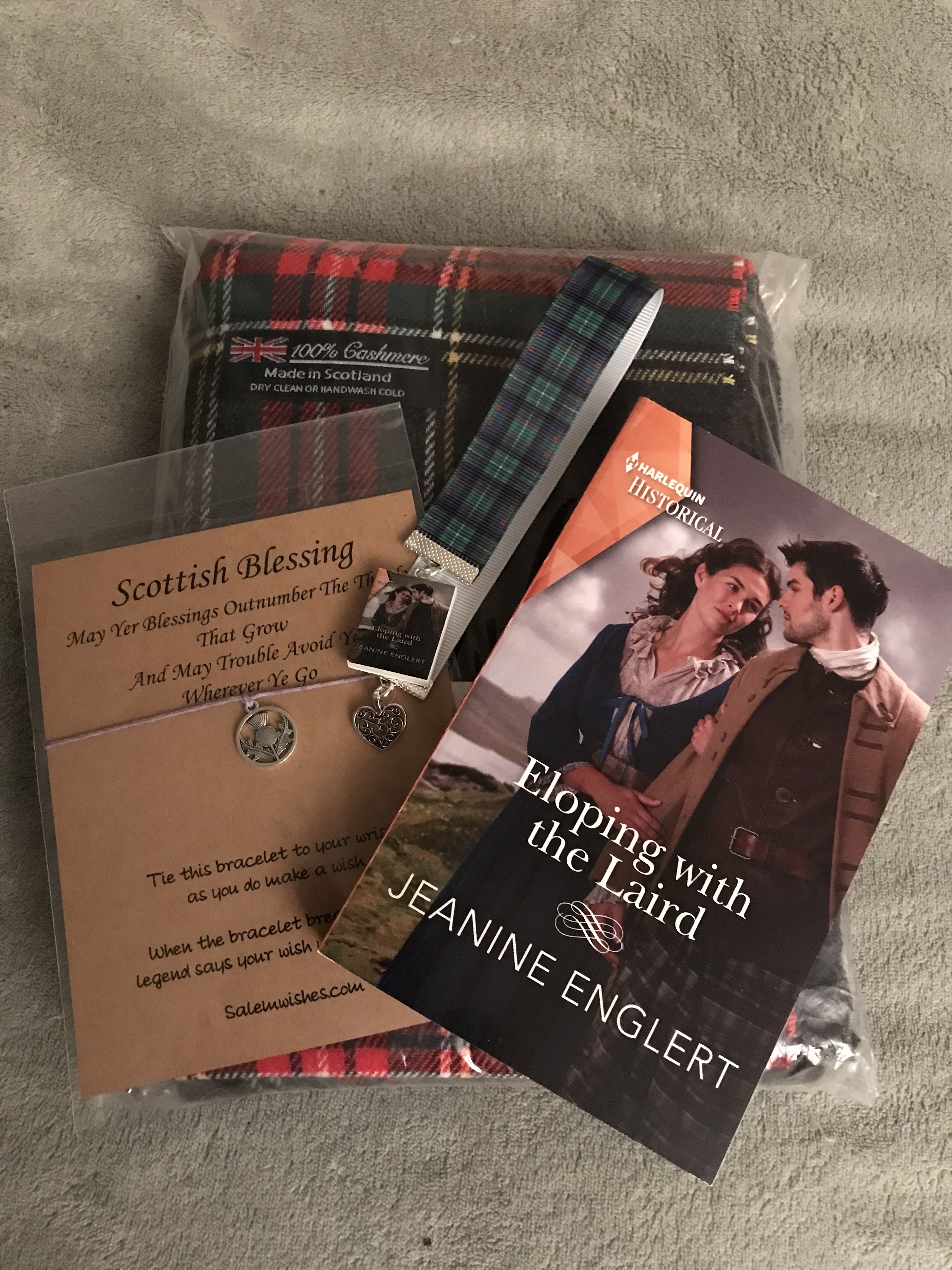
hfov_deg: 49.7
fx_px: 1027
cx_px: 476
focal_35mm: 28
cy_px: 635
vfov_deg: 63.4
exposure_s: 1/4
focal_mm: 3.99
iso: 160
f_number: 1.8
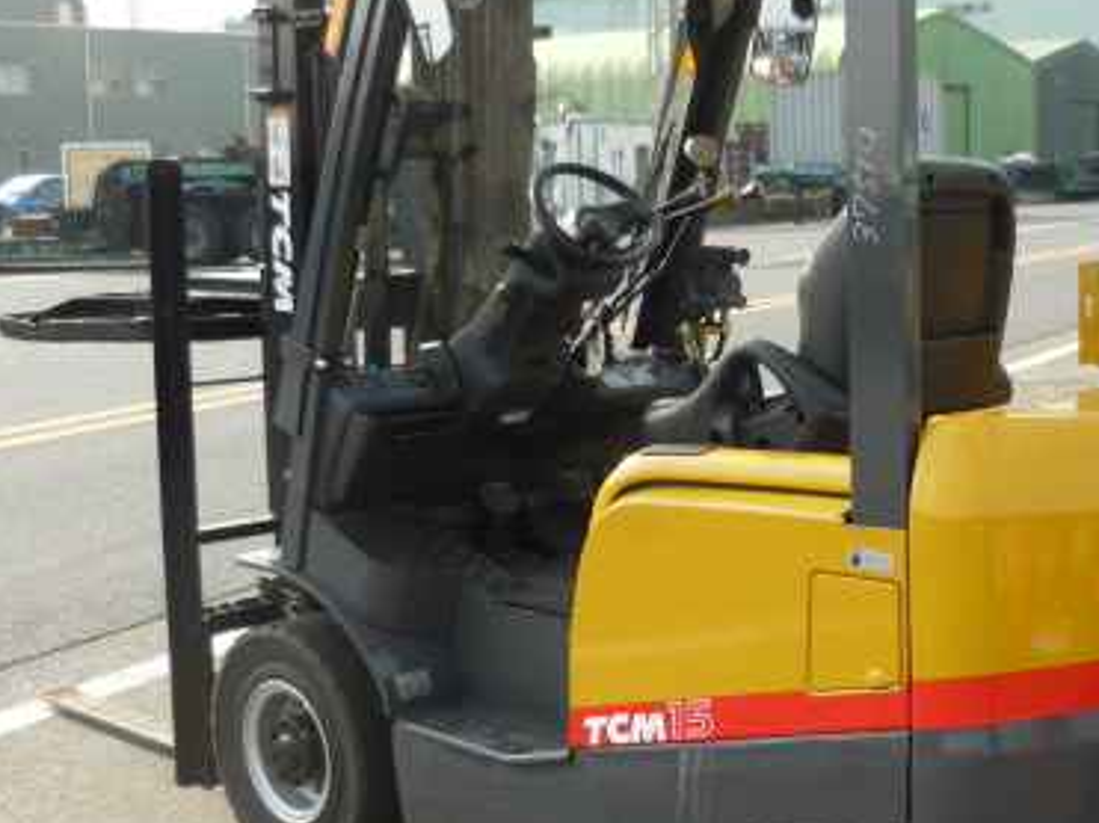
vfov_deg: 25.6
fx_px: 1809
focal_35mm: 57
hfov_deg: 33.6
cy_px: 435
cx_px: 699
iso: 100
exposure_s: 1/500
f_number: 2.8
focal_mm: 5.5
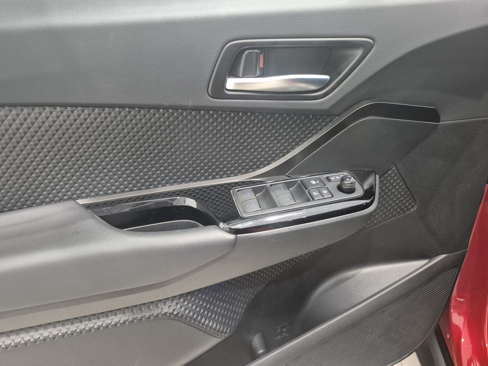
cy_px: 183
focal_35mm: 23
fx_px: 324
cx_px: 244
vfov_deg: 58.9
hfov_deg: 73.9
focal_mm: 5.4
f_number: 1.8
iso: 2000
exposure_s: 1/100
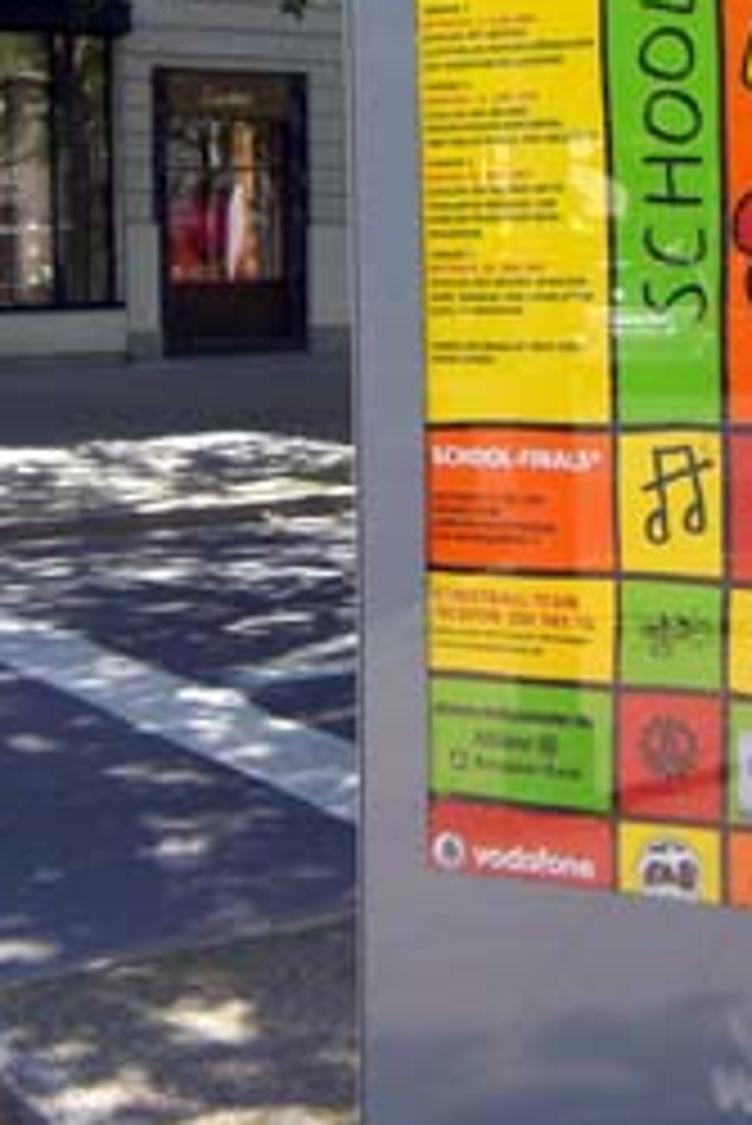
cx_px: 243
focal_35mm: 79
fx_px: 2472
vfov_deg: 25.5
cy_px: 353
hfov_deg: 17.3
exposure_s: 1/320
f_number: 2.7
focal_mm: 6.2
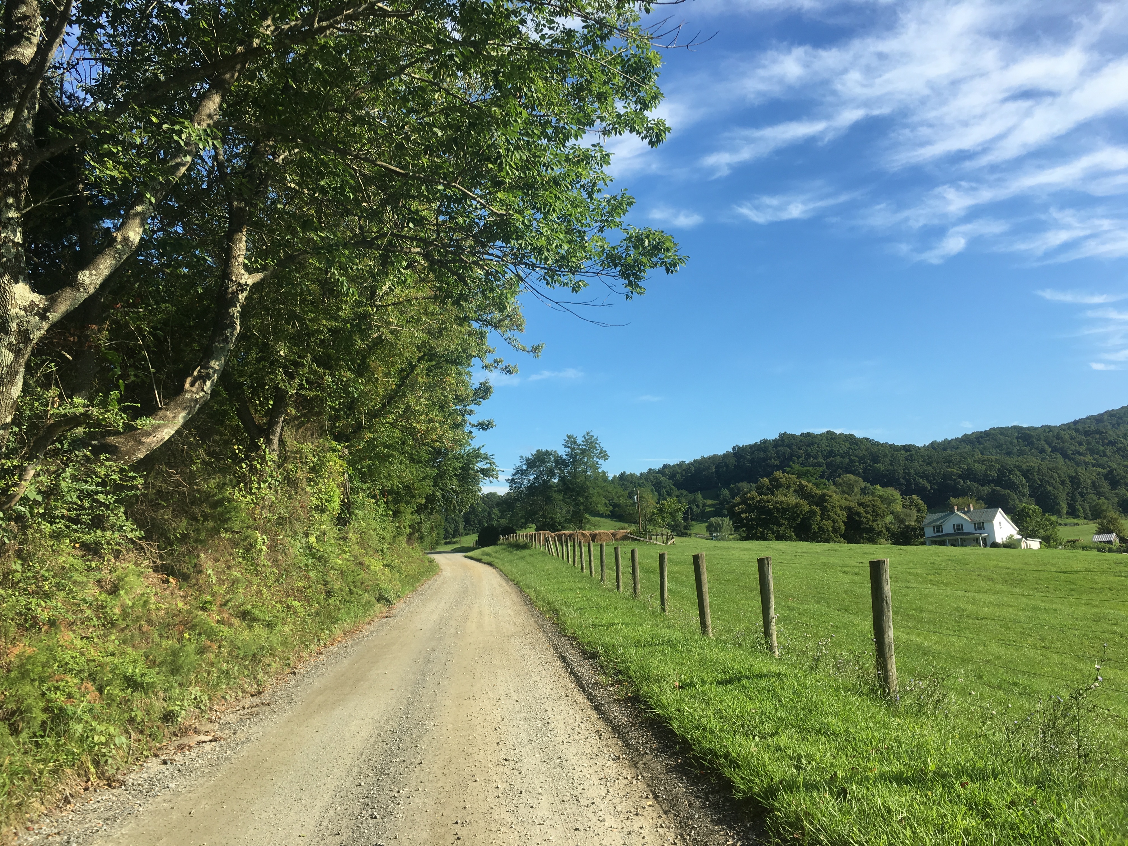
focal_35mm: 29
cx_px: 564
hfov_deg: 61.7
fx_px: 945
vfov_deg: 48.2
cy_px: 423
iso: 25
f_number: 2.2
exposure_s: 1/884
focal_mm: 4.15
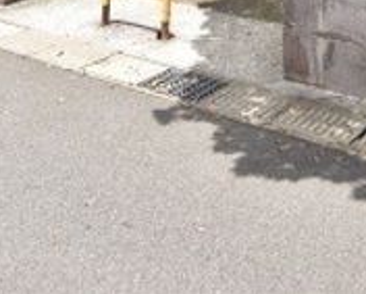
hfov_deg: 31.4
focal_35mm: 60
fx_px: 650
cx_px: 198
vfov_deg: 19.5
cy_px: -224
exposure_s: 1/640
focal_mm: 10
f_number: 4.5
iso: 160
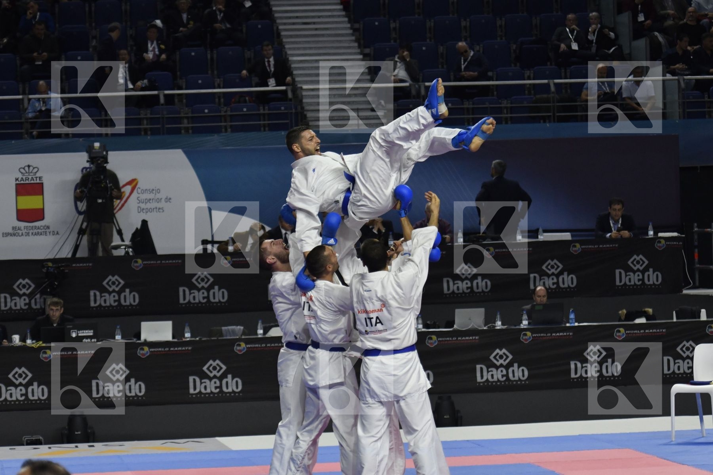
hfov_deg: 13.7
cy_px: 238
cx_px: 356
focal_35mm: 150
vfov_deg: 9.1
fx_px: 2969
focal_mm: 100
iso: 1250
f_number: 4
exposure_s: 1/800
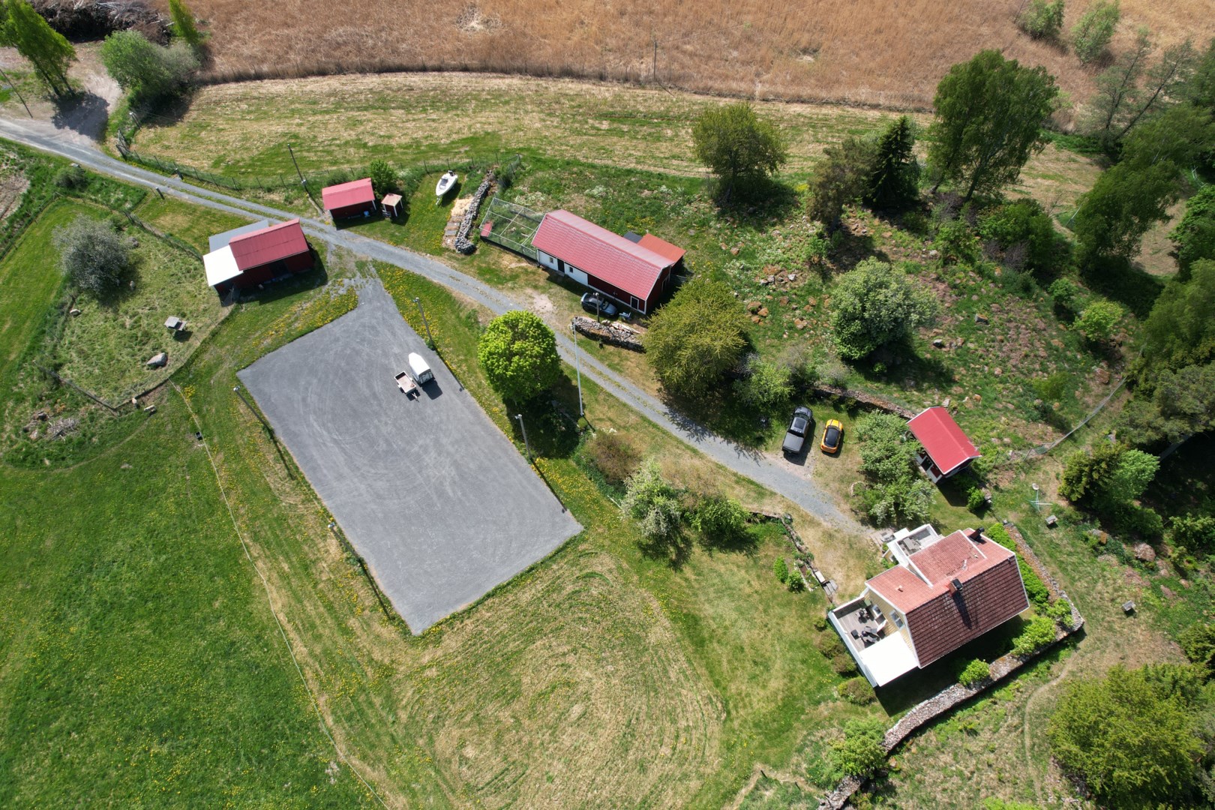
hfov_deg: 78.6
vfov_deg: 57.2
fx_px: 742
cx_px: 608
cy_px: 405
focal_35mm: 22
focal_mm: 8.38
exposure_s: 1/1000
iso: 100
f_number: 2.8
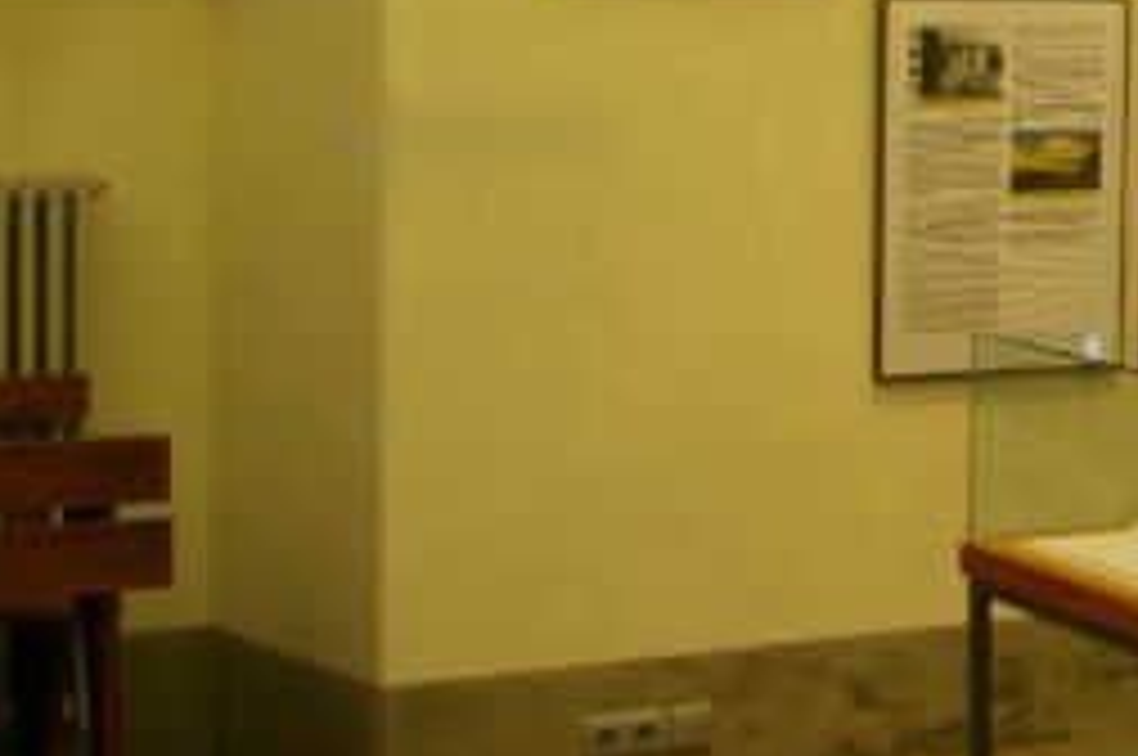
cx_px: 1502
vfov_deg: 13.5
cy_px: -18
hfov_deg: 18.9
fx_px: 3144
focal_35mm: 100
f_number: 4
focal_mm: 21
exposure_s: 1/10
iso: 200
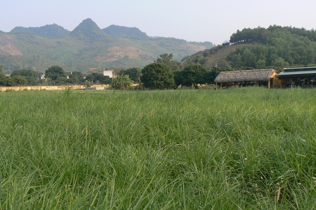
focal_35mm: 38
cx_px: 158
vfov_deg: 35.0
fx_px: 334
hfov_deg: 50.7
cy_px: 92
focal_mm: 6
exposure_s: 1/320
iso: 80
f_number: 5.6
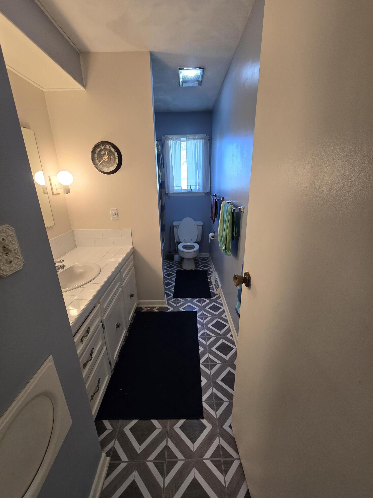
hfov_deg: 89.9
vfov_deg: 106.2
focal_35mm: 13
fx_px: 187
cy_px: 249
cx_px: 186
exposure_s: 1/60
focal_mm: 2.2
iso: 160
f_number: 2.2
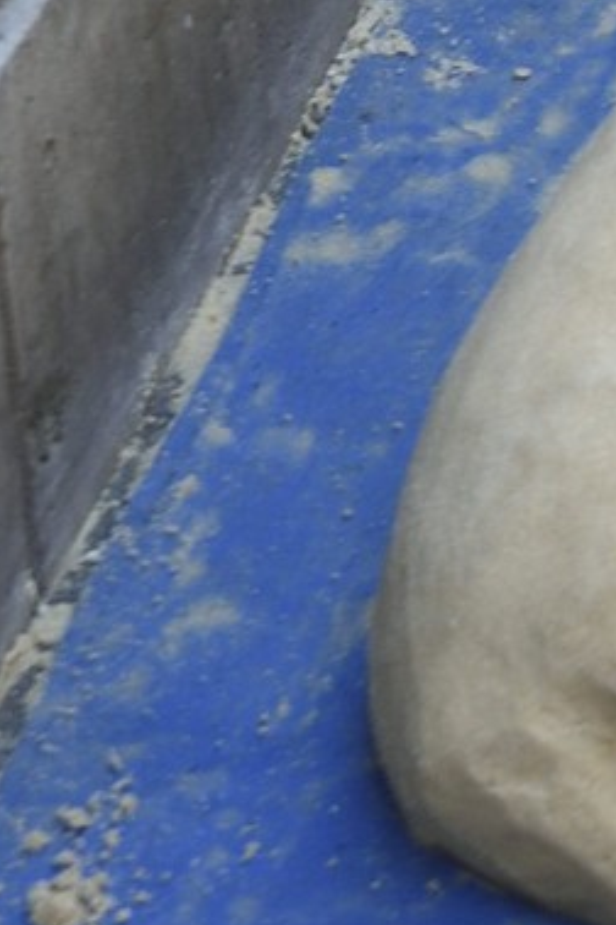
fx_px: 5210
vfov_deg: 9.3
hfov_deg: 6.2
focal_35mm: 203
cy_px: -1138
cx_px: 1912
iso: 200
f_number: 5
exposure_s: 1/100
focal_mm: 32
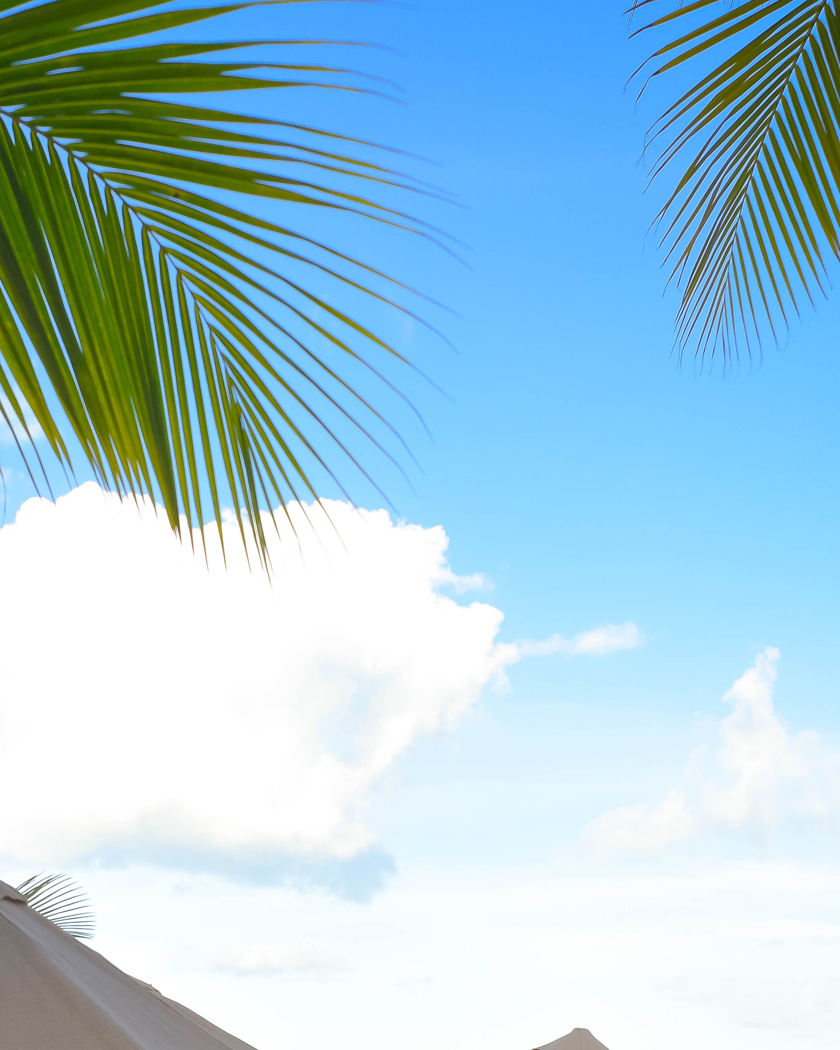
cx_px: 192
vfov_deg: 34.7
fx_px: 1616
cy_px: 865
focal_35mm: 52
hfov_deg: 28.6
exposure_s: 1/800
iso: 400
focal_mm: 20
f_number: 6.3
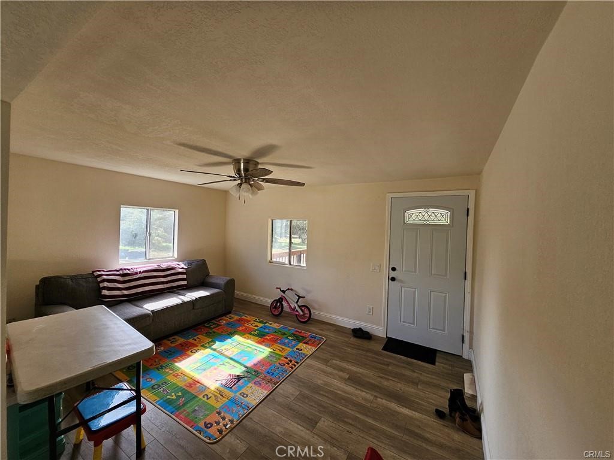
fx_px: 231
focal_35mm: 13
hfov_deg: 106.2
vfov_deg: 89.9
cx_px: 307
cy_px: 230
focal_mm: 1.74
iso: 32
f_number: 2.2
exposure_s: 1/73
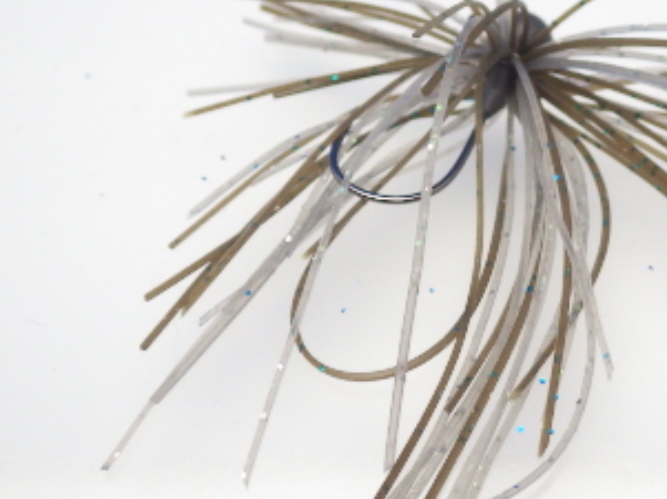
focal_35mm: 66
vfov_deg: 22.2
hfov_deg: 29.1
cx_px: 479
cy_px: 262
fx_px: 1270
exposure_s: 1/45
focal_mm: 5.5
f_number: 3.1
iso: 250
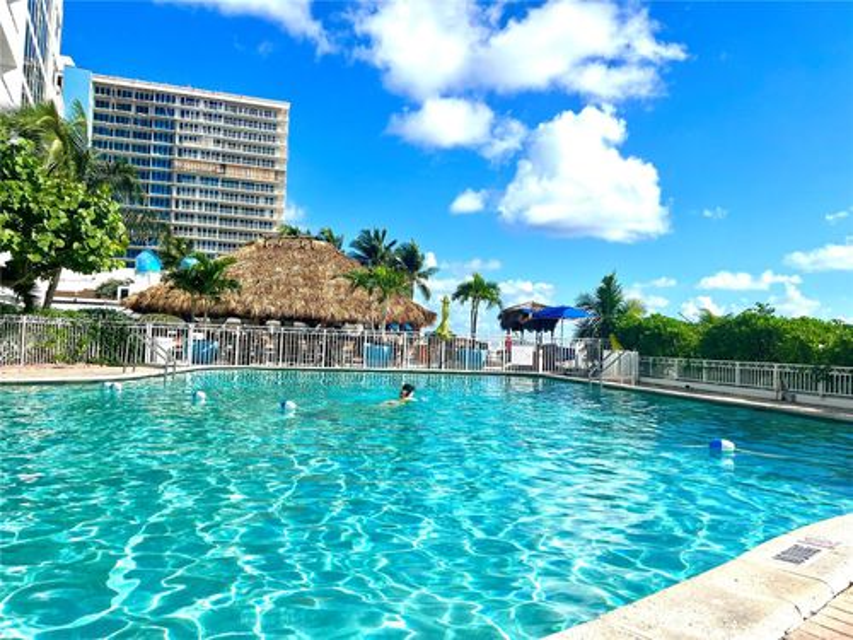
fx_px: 641
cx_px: 426
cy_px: 320
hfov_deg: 67.3
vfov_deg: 53.1
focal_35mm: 26
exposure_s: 1/6993
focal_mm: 5.7
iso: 50
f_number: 1.5
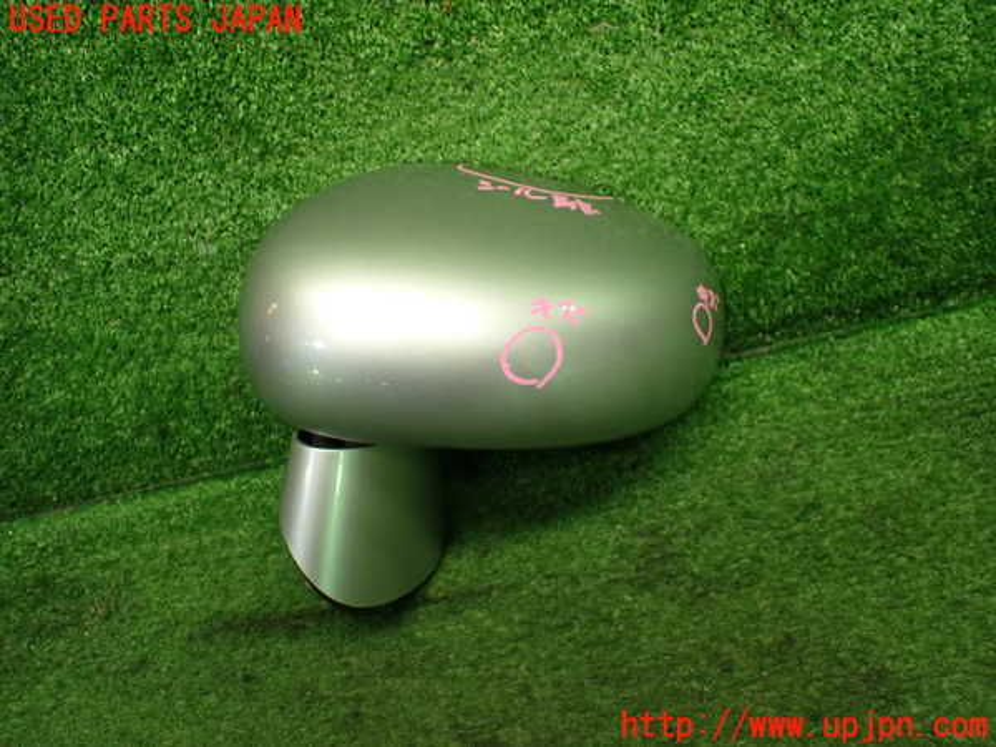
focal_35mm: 30
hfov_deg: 60.0
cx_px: 498
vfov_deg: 46.8
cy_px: 374
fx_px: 863
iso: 400
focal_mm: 5.4
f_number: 2.3
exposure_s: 1/125
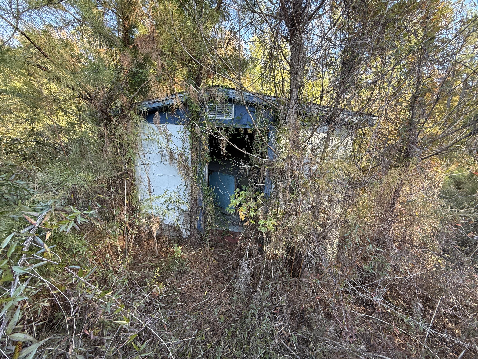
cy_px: 180
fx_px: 193
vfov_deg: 85.7
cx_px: 239
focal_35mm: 14
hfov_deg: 102.1
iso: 100
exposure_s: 1/99
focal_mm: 2.22
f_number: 2.2
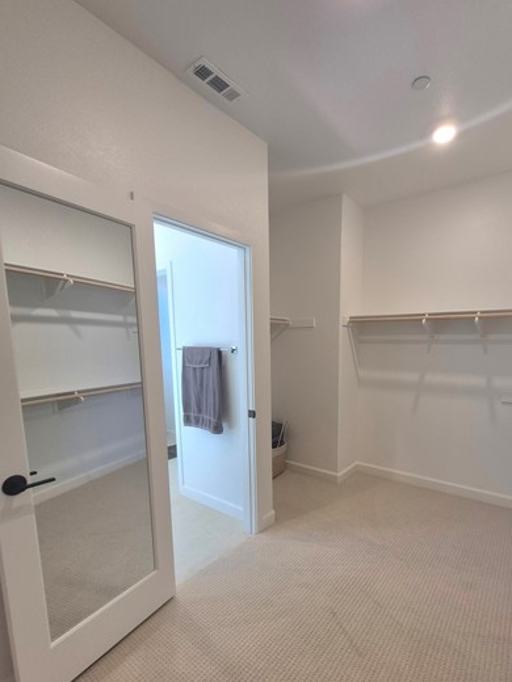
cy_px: 395
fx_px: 316
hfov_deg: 77.3
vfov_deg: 93.7
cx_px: 303
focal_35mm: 16
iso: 80
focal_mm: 1.74
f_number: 2.2
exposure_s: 1/60.2
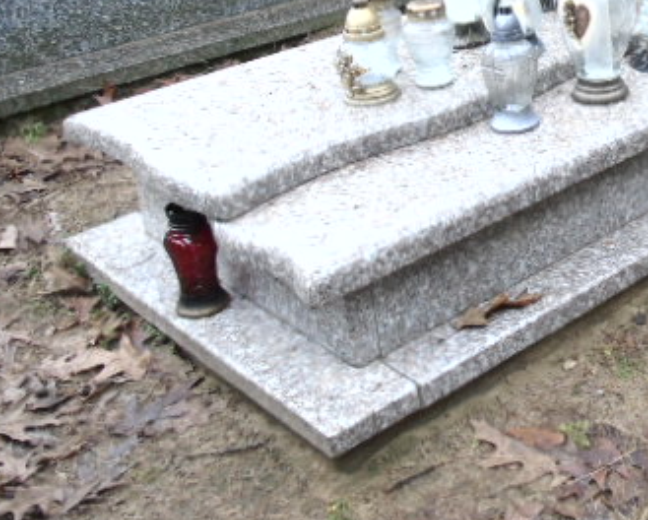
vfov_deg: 26.8
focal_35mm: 55
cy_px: 57
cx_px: 605
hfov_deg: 32.1
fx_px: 1056
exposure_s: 1/30
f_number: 3.6
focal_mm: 5.2
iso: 320
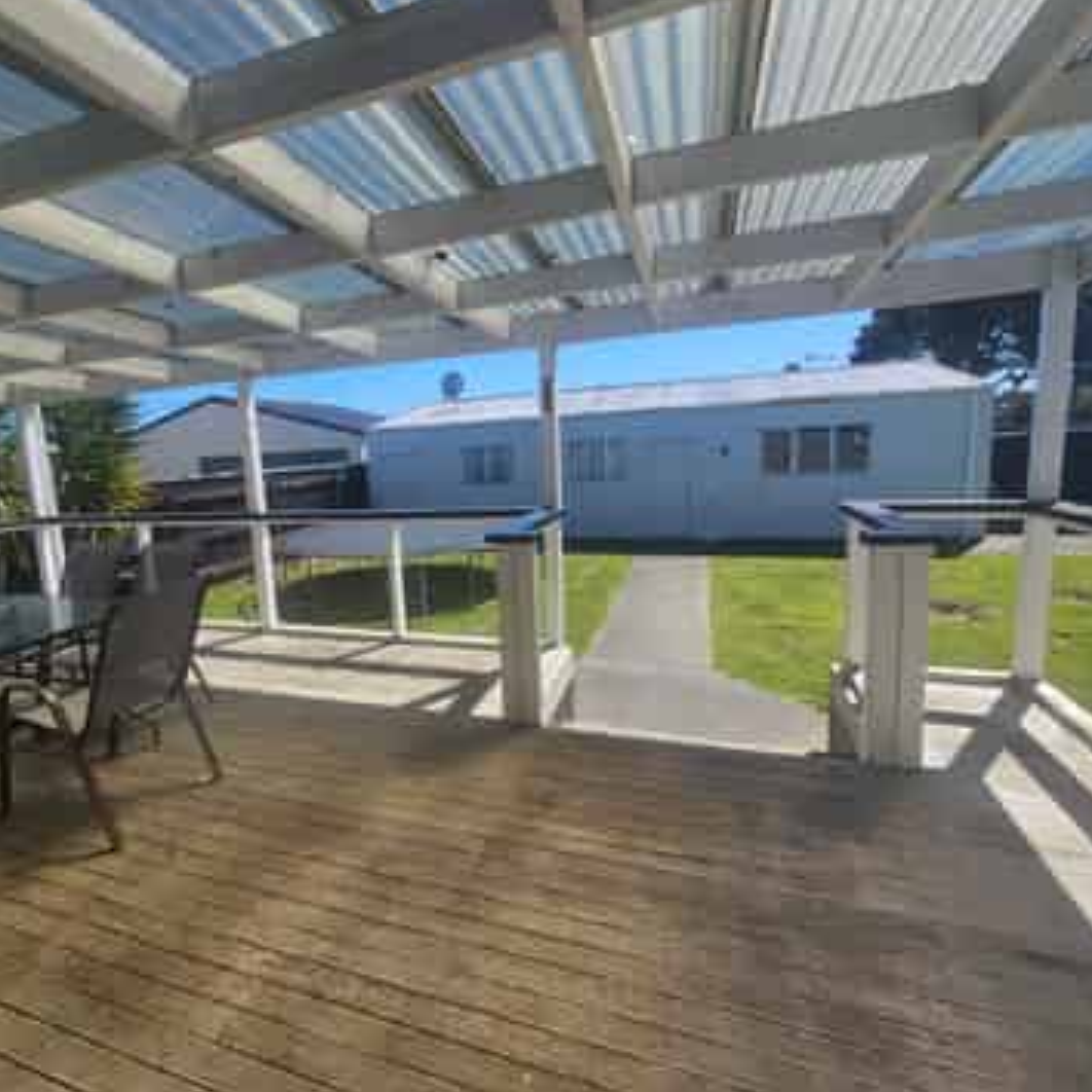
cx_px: 455
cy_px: 532
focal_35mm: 16
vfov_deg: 87.4
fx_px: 571
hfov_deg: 86.7
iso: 50
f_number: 2.2
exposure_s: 1/1681
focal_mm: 2.2
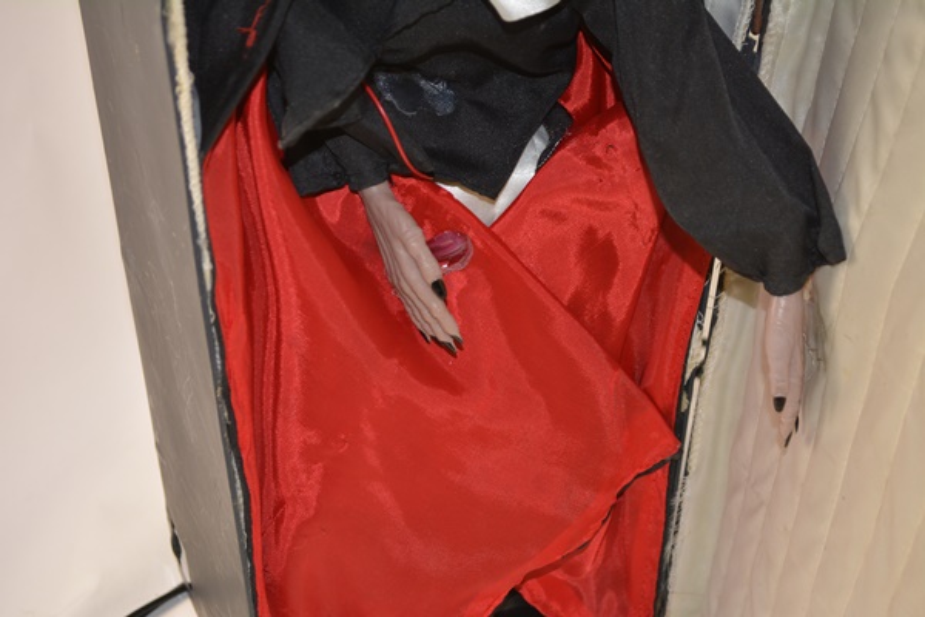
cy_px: 308
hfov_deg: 29.9
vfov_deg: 20.2
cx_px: 462
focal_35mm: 68
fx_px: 1734
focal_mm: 45
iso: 400
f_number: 5.3
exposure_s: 1/80
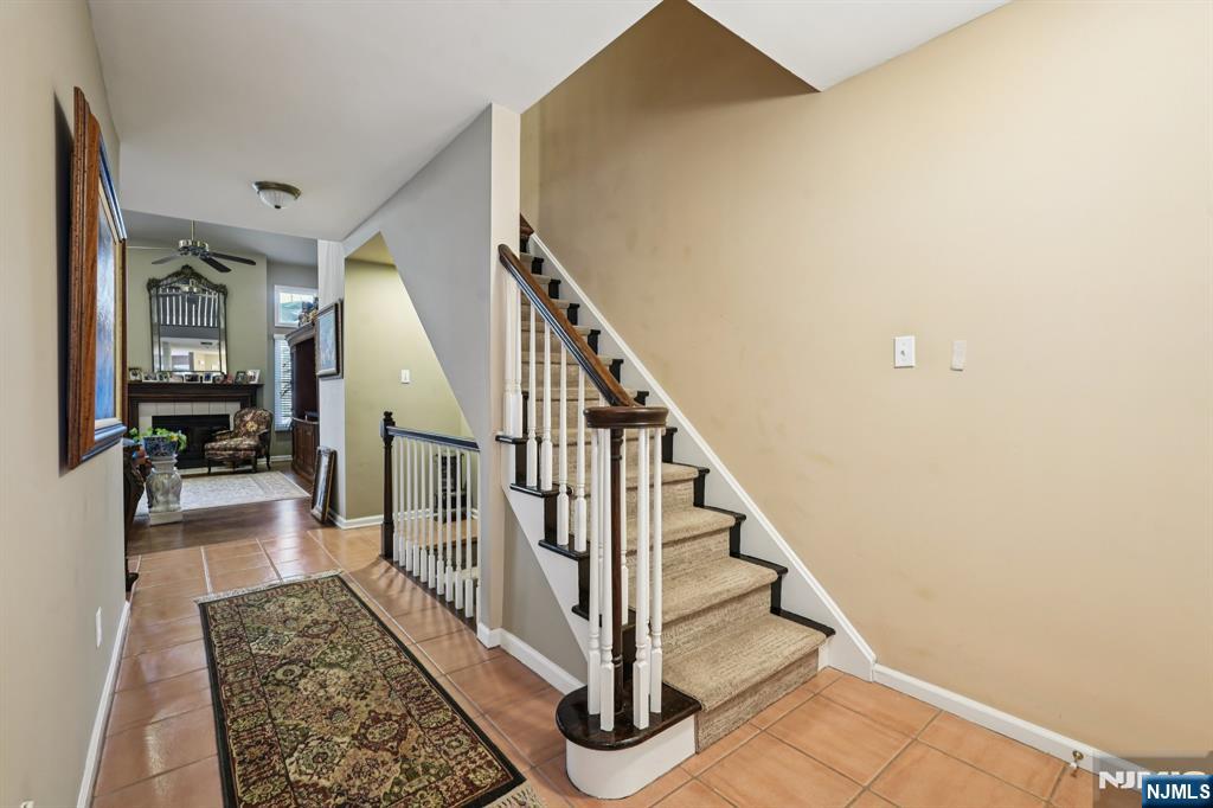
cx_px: 606
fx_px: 539
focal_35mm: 16
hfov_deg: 96.8
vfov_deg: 73.7
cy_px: 404
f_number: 8
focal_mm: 16
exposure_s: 1/3.33
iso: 400
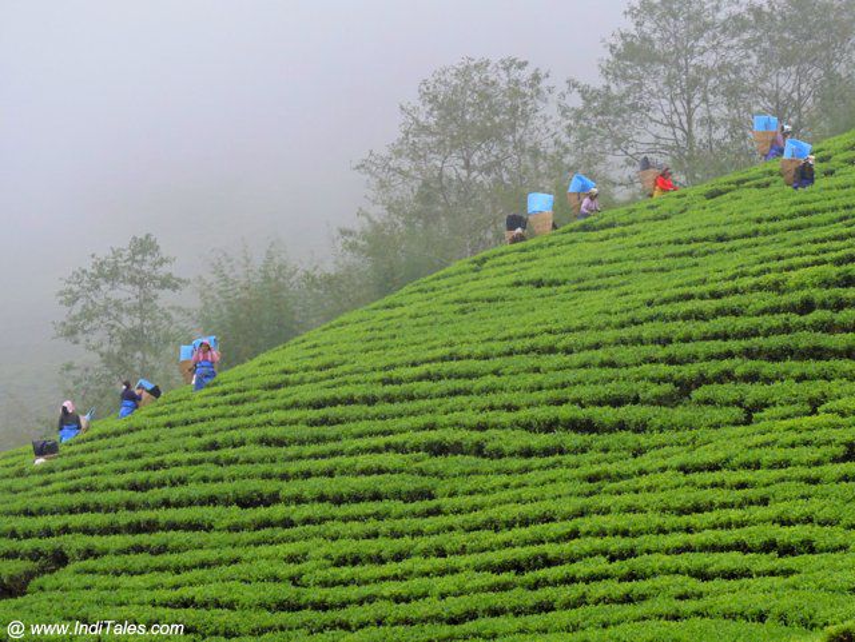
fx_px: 3708
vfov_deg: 9.9
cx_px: 428
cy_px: 321
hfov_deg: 13.2
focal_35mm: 150
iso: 400
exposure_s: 1/50
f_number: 5.2
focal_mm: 26.9
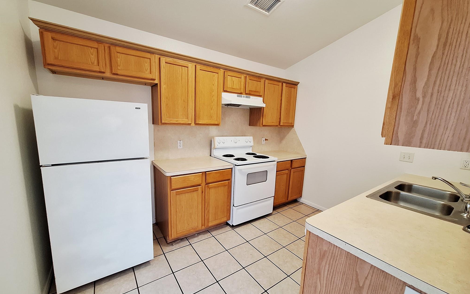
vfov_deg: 78.6
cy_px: 153
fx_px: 179
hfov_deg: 105.3
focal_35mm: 14
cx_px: 233
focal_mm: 1.74
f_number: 2.2
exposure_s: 1/40
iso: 160
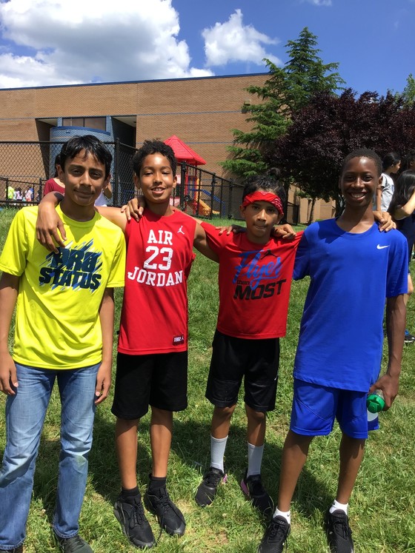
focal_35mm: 31
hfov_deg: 45.4
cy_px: 276
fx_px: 496
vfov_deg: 58.4
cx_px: 208
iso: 25
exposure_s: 1/831
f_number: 2.4
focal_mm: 3.3
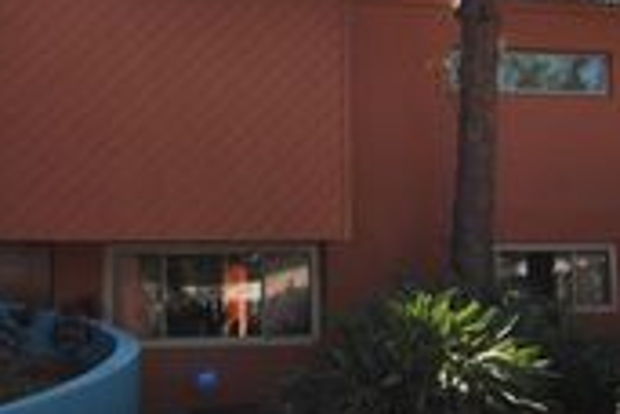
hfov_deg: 25.6
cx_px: 381
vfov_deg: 16.9
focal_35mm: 79
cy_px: -7
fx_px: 1360
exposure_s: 1/200
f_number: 8
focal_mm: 18
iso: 100
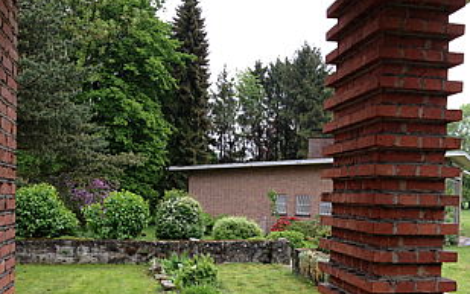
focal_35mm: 48
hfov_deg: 41.8
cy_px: 210
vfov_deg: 26.6
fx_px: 615
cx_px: 259
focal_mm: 4.28
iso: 50
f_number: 2.4
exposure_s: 1/120
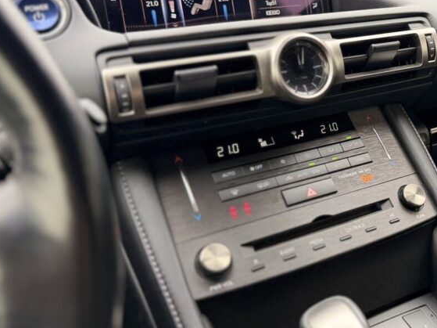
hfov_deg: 41.1
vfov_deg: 32.6
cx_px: 351
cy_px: 109
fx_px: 555
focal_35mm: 44
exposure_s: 1/121
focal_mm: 6.76
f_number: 1.78
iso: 125
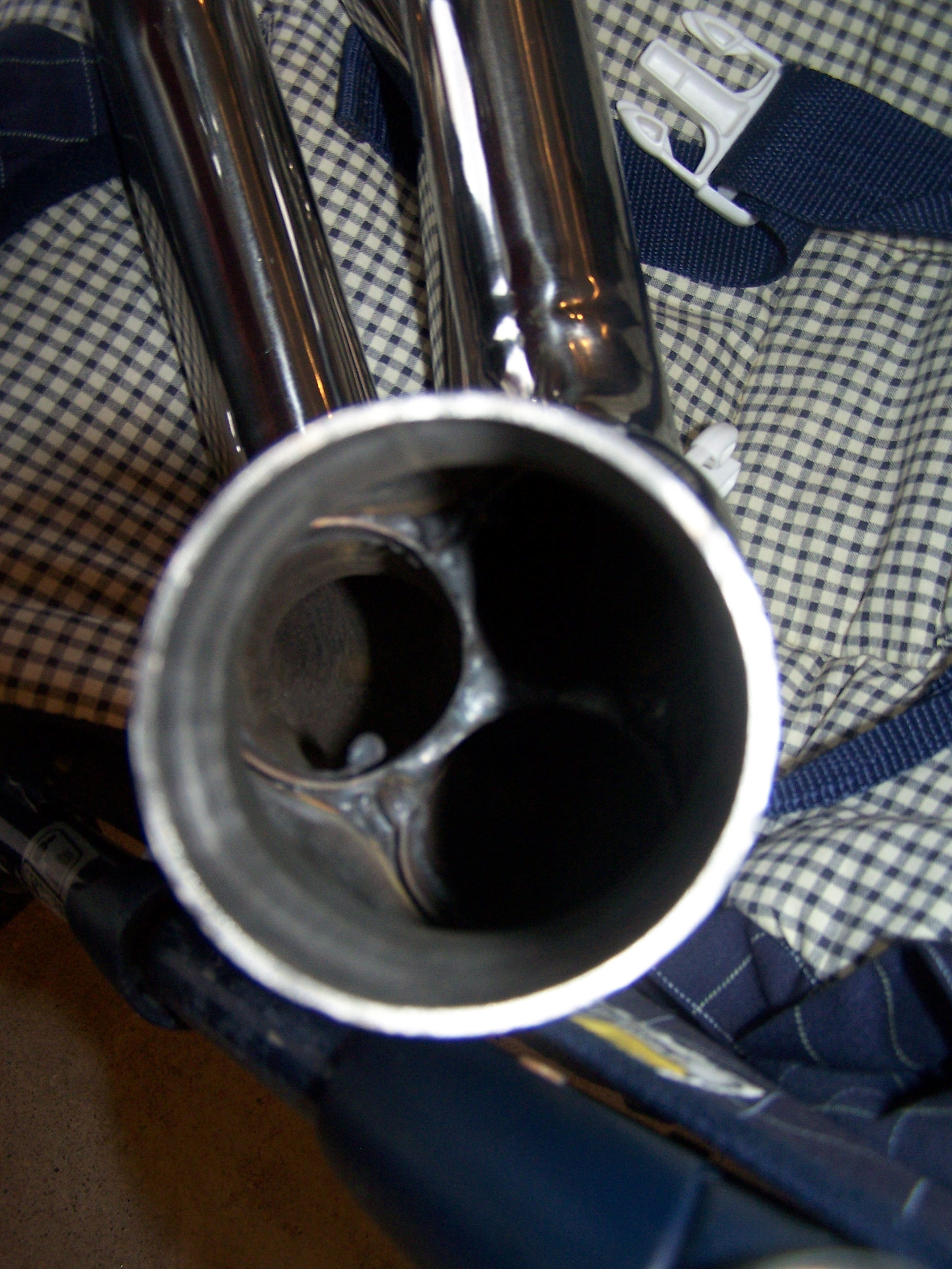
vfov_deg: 49.0
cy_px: 634
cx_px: 476
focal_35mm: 38
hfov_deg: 37.7
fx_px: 1393
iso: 140
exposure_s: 1/60
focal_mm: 6.3
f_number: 2.8
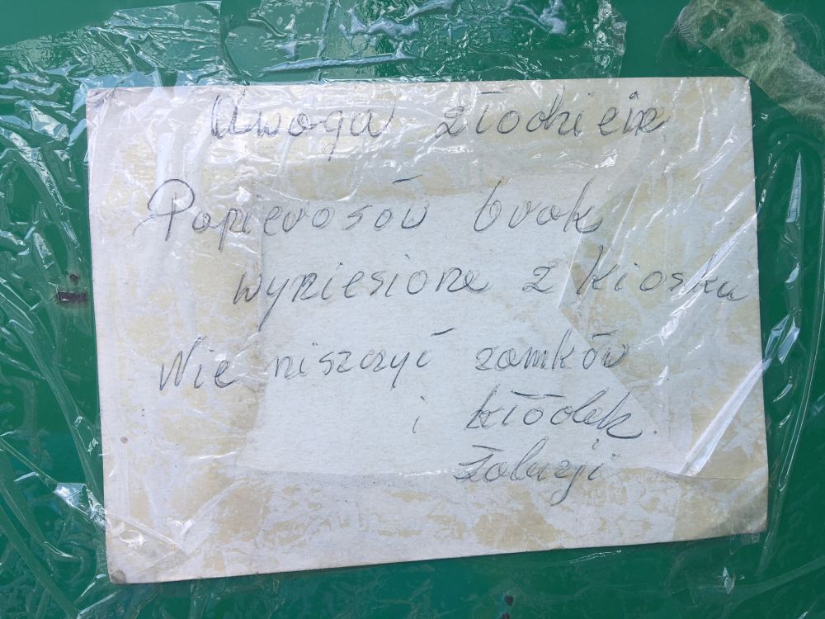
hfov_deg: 61.7
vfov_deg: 48.2
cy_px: 310
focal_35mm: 29
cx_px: 412
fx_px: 691
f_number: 2.2
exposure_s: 1/458
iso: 25
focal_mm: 4.15
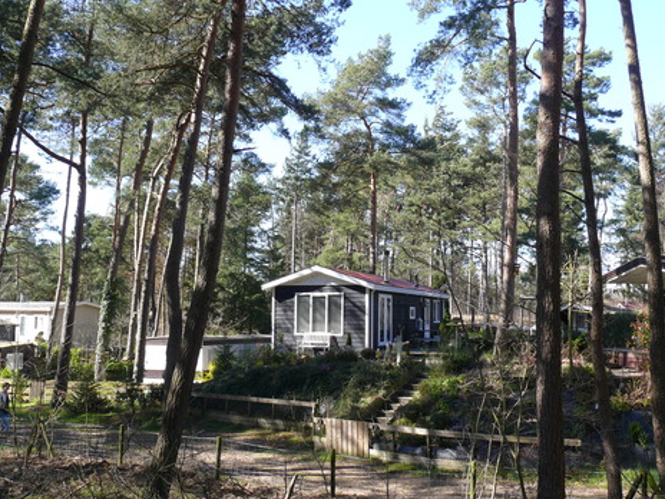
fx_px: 749
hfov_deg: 47.9
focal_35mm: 39
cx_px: 343
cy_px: 239
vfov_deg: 36.8
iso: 100
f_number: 4
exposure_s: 1/200
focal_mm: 7.4
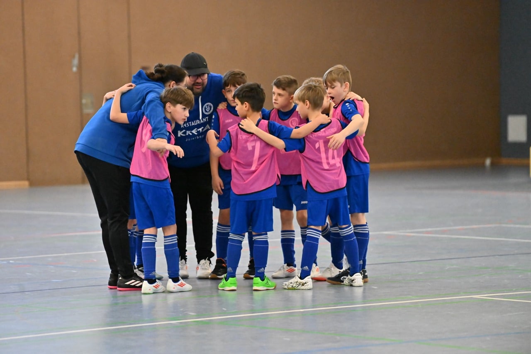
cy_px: 177
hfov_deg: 10.8
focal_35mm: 190
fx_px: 2802
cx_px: 266
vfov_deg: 7.2
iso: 8000
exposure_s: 1/1000
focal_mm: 190
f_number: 3.5
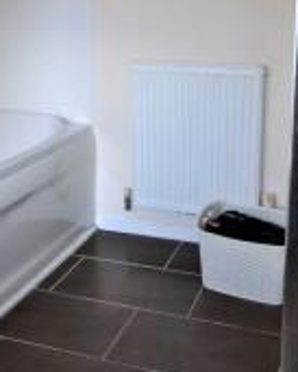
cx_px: 187
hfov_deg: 32.0
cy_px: 97
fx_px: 518
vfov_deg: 38.6
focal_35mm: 47
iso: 250
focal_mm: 12
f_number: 4.5
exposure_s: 1/60
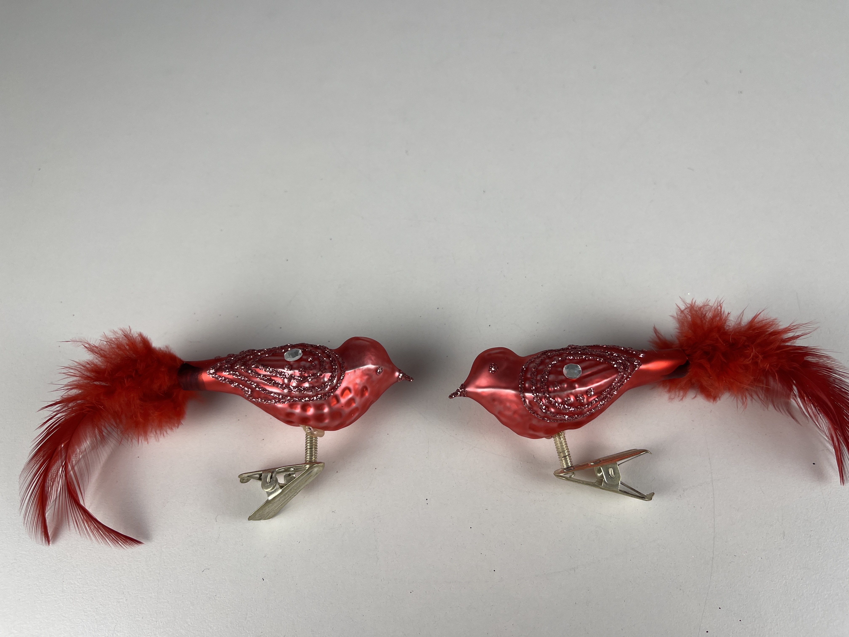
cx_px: 424
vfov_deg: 54.9
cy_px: 318
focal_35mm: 25
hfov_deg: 69.4
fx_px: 613
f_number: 1.6
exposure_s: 1/238
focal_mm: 5.1
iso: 32
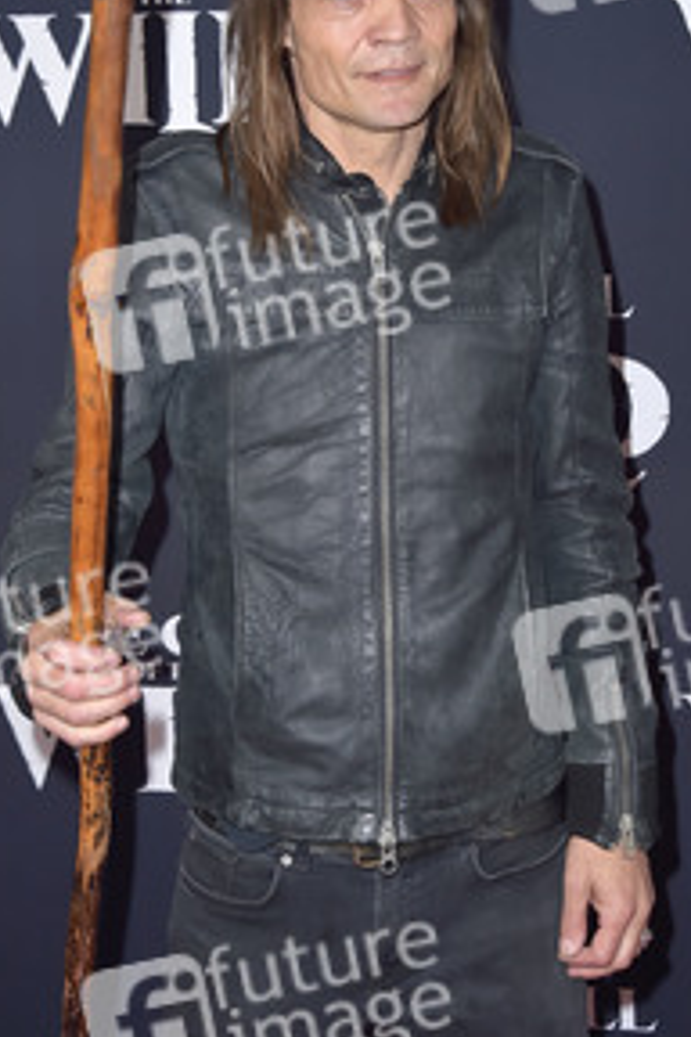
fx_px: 2476
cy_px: 468
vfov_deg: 23.6
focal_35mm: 86
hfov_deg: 15.9
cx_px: 372
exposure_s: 1/250
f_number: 7.1
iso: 320
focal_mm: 62
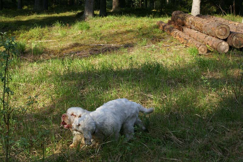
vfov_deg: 18.2
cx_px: 122
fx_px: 506
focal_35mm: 75
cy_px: 81
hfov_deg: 27.0
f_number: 7.1
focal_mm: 50
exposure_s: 1/125
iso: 100
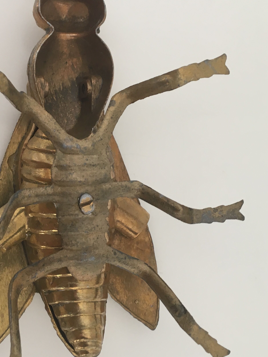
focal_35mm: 47
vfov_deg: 40.4
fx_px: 485
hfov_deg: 30.5
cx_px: 79
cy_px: 180
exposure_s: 1/33
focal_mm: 4.15
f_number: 2.2
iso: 64
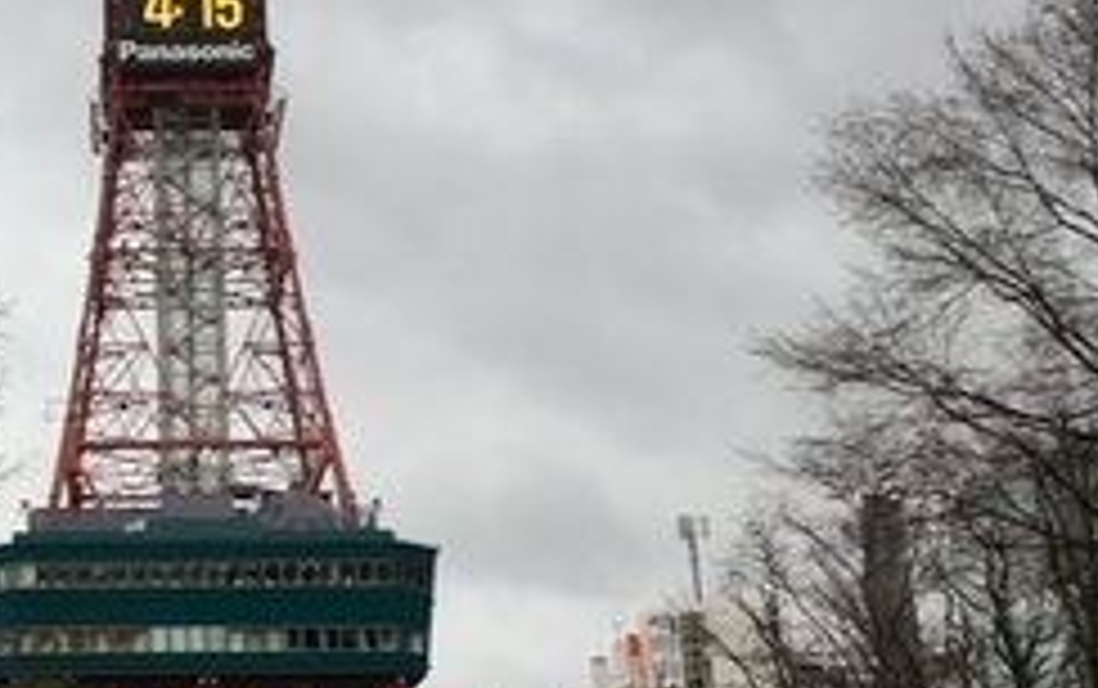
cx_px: 104
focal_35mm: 68
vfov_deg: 19.1
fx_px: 2037
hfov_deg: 28.9
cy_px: 227
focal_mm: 4.15
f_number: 2.2
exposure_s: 1/120
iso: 32
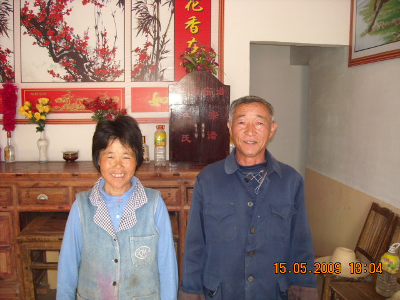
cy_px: 150
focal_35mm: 35
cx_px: 200
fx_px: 404
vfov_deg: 40.7
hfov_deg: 52.6
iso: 200
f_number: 2.8
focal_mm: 5.7
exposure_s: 1/30
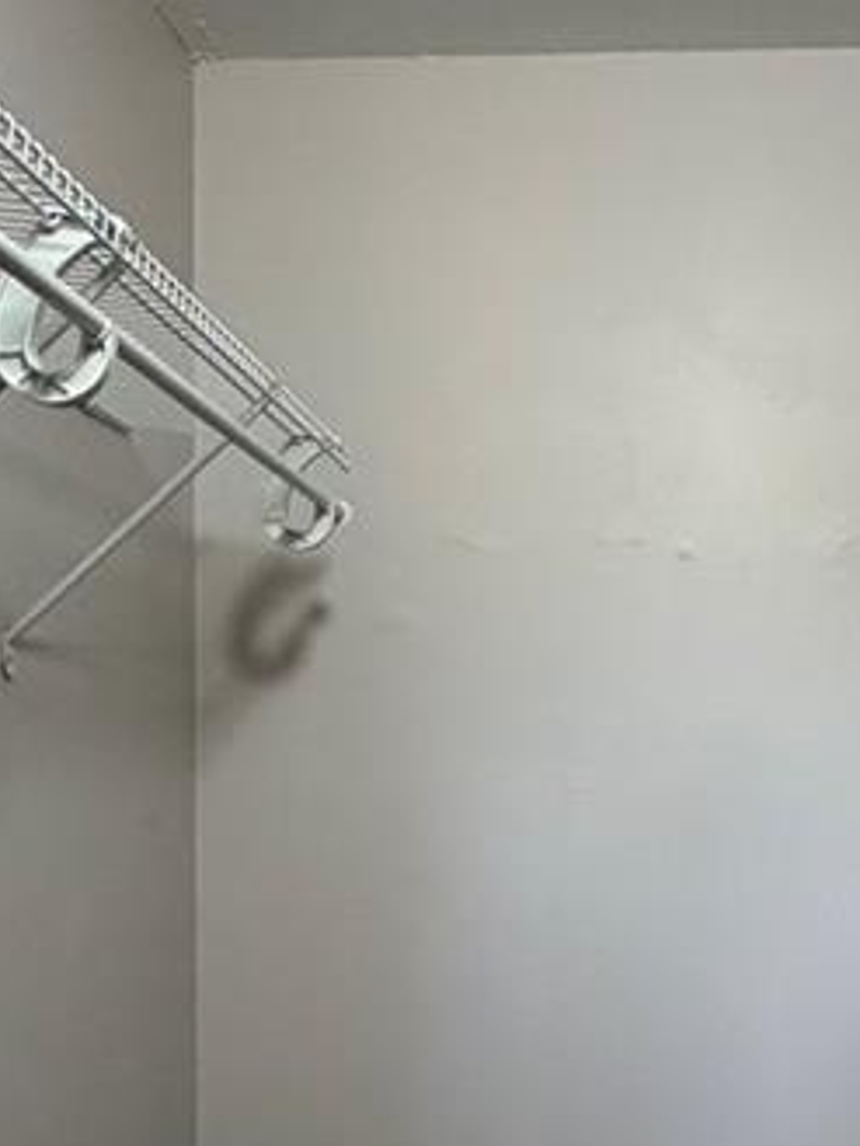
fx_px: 1688
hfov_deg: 28.3
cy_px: 808
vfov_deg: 36.9
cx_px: 602
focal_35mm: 51
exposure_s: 1/120
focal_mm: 2.22
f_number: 2.2
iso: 250
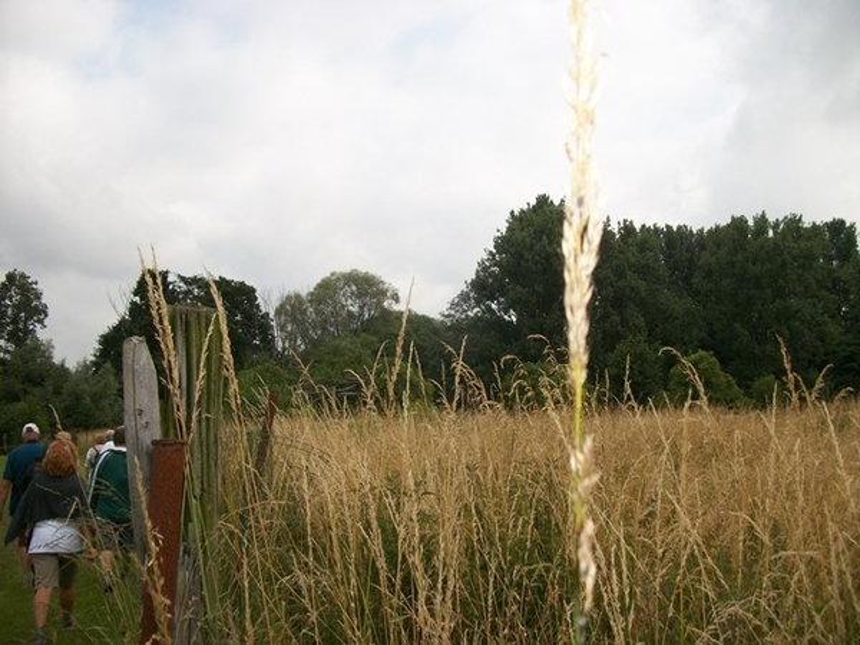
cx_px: 430
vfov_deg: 44.2
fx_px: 795
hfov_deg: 56.8
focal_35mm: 32
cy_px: 322
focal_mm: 5.7
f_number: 2.9
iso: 80
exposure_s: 1/1000
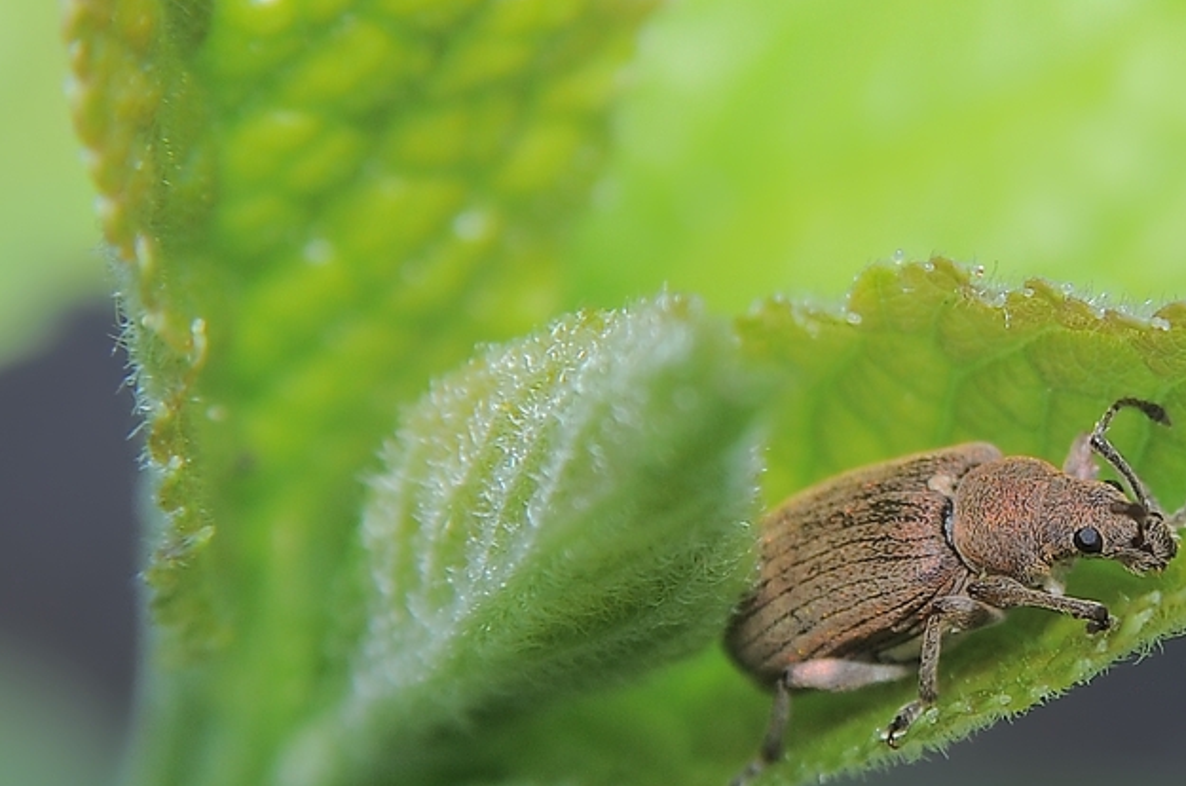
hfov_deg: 7.3
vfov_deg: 4.8
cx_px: 1057
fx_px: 9301
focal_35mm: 283
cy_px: 425
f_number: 9
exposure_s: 1/60
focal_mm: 105
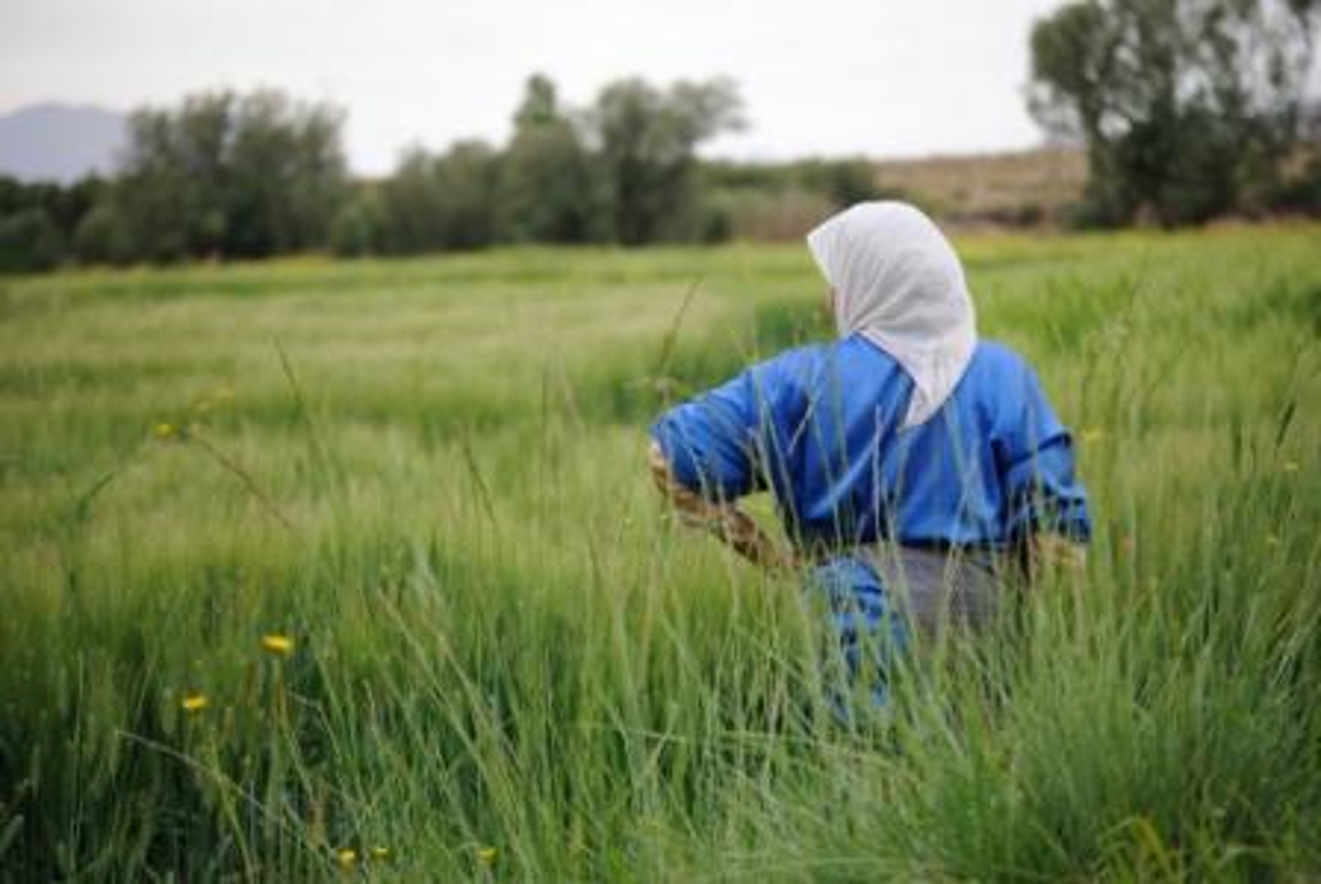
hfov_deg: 11.0
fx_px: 6889
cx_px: 660
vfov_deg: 7.3
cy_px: 442
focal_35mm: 188
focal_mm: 125
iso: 200
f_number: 5.6
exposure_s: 1/500
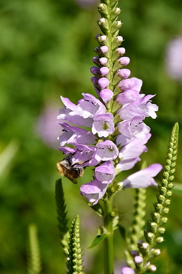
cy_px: 137
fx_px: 1594
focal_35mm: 210
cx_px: 91
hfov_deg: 6.5
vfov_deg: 9.8
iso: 200
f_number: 8
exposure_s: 1/800
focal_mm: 140
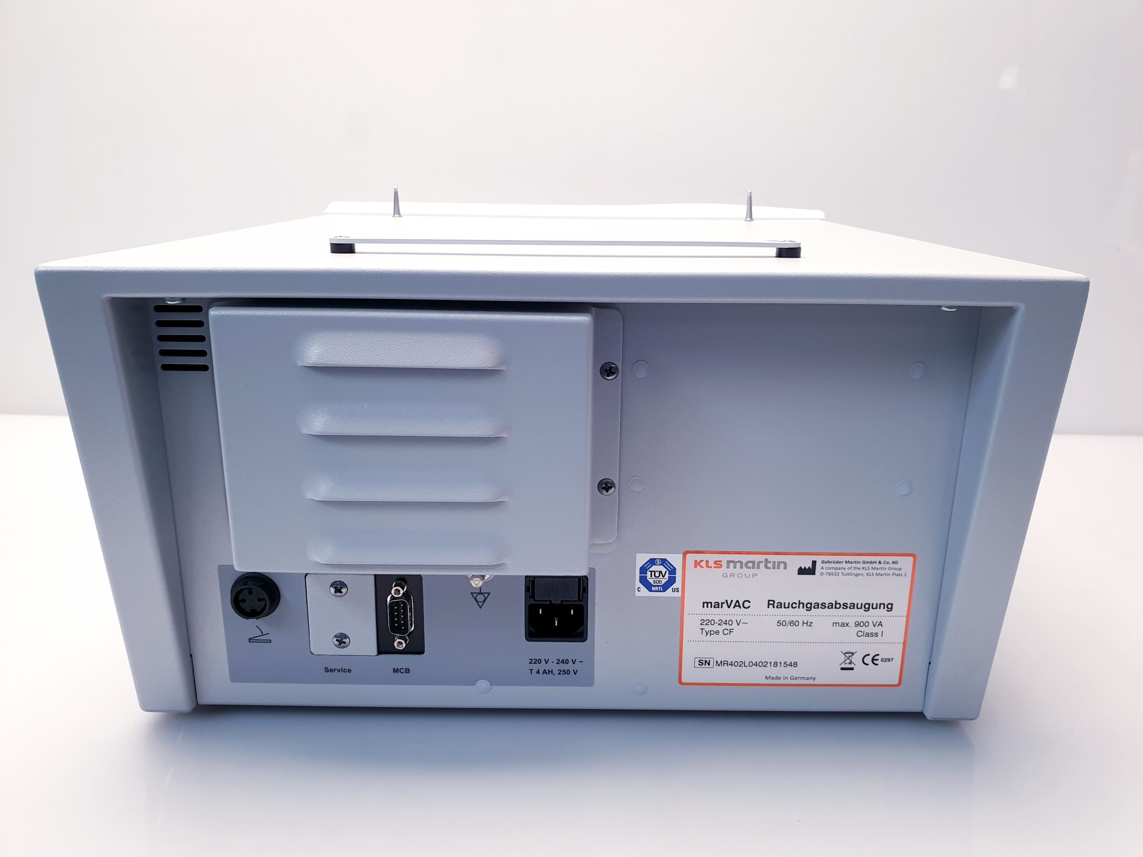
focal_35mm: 26
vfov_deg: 53.1
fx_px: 859
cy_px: 428
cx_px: 572
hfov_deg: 67.3
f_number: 2.4
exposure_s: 1/50
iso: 100
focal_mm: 4.3
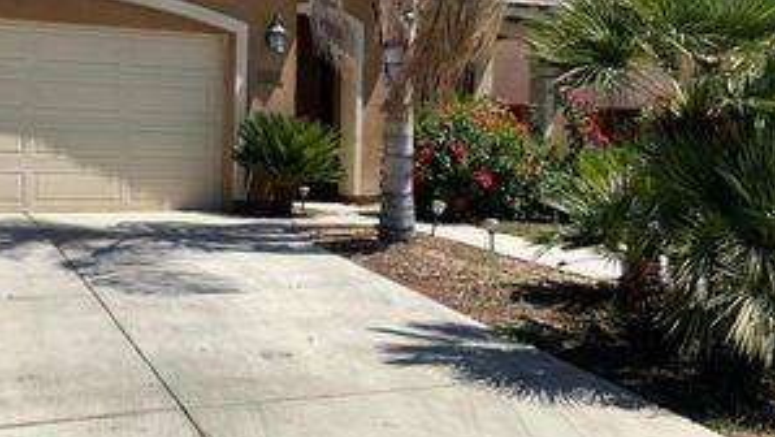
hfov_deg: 38.3
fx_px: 1090
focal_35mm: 53
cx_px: 208
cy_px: 152
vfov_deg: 22.6
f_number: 1.8
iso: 16
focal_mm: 3
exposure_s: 1/2959
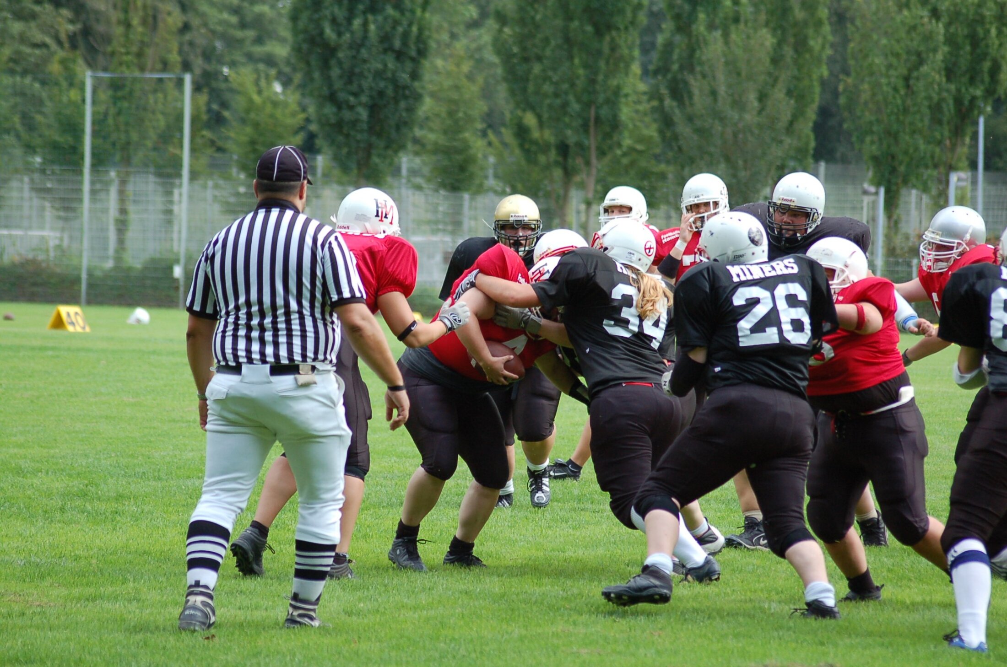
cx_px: 504
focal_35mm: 202
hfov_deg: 10.2
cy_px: 334
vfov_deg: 6.8
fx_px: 5654
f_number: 4.5
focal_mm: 135
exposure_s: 1/640
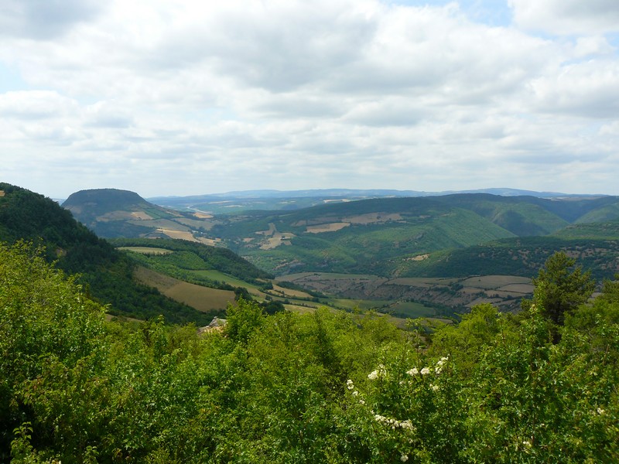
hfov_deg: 51.4
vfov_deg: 39.7
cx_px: 310
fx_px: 644
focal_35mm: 36
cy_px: 232
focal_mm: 6
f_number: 5.6
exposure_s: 1/400
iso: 100
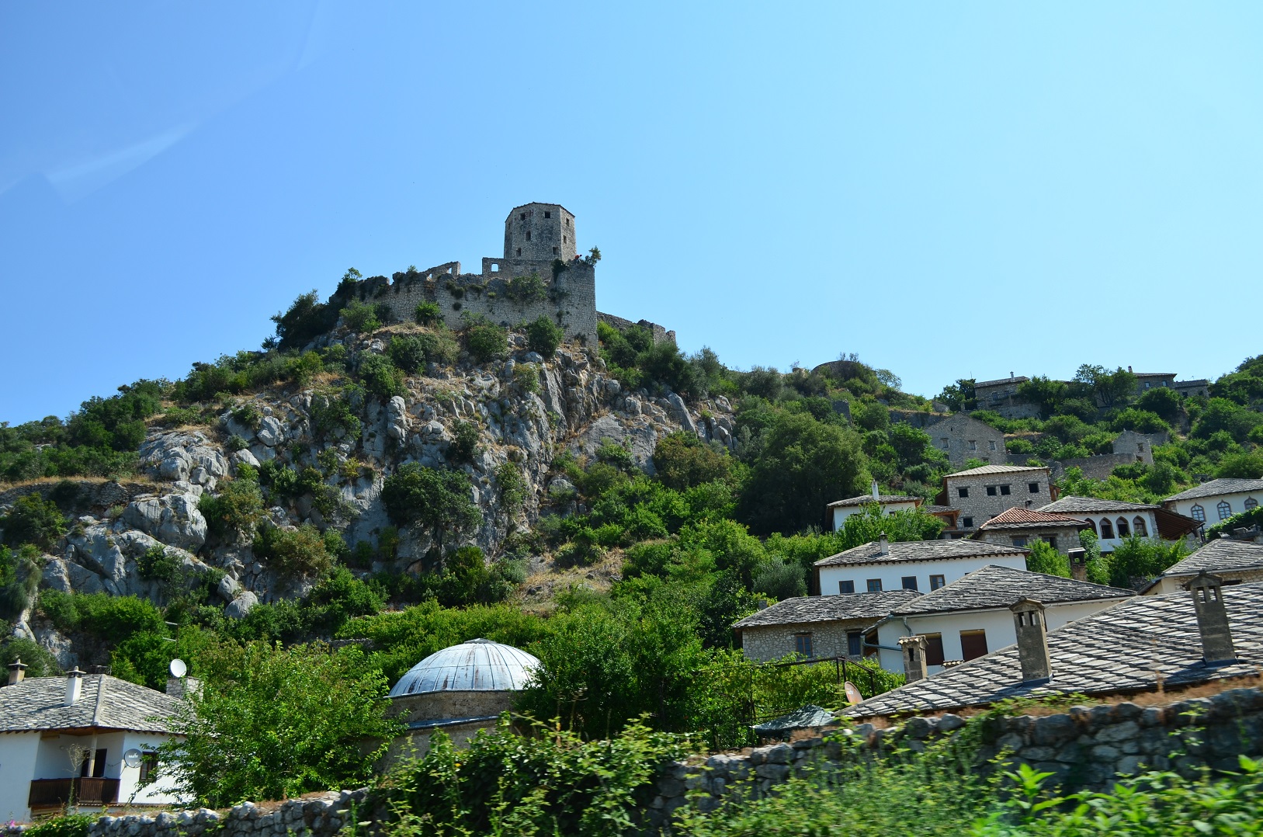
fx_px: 1155
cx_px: 632
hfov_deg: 57.3
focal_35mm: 33
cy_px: 418
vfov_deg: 39.8
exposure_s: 1/500
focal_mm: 22
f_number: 5.6
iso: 125
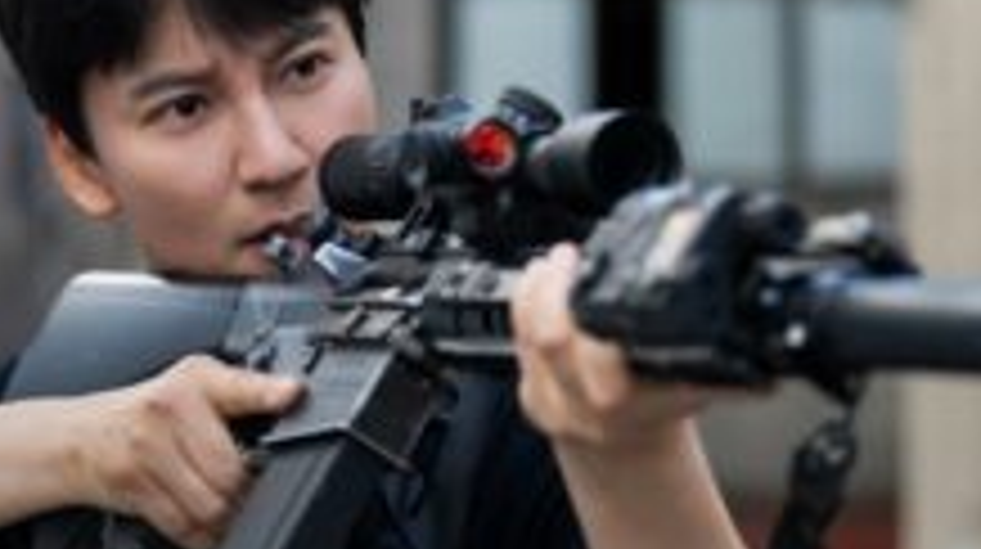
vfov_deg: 8.0
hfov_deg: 14.2
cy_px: 407
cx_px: 423
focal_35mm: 151
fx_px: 3923
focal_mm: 70
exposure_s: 1/1000
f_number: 2.8
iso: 800
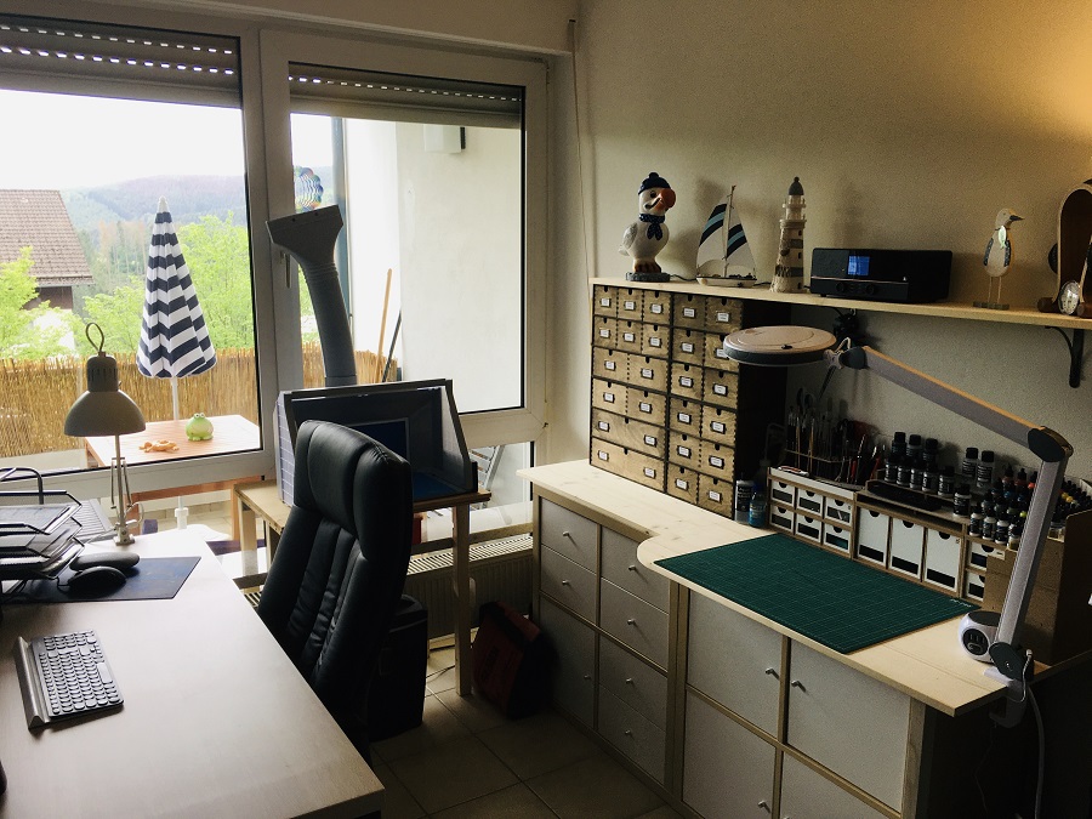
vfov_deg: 48.2
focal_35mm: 29
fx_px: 915
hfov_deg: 61.7
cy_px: 410
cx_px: 546
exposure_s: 1/50
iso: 32
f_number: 2.2
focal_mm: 4.15
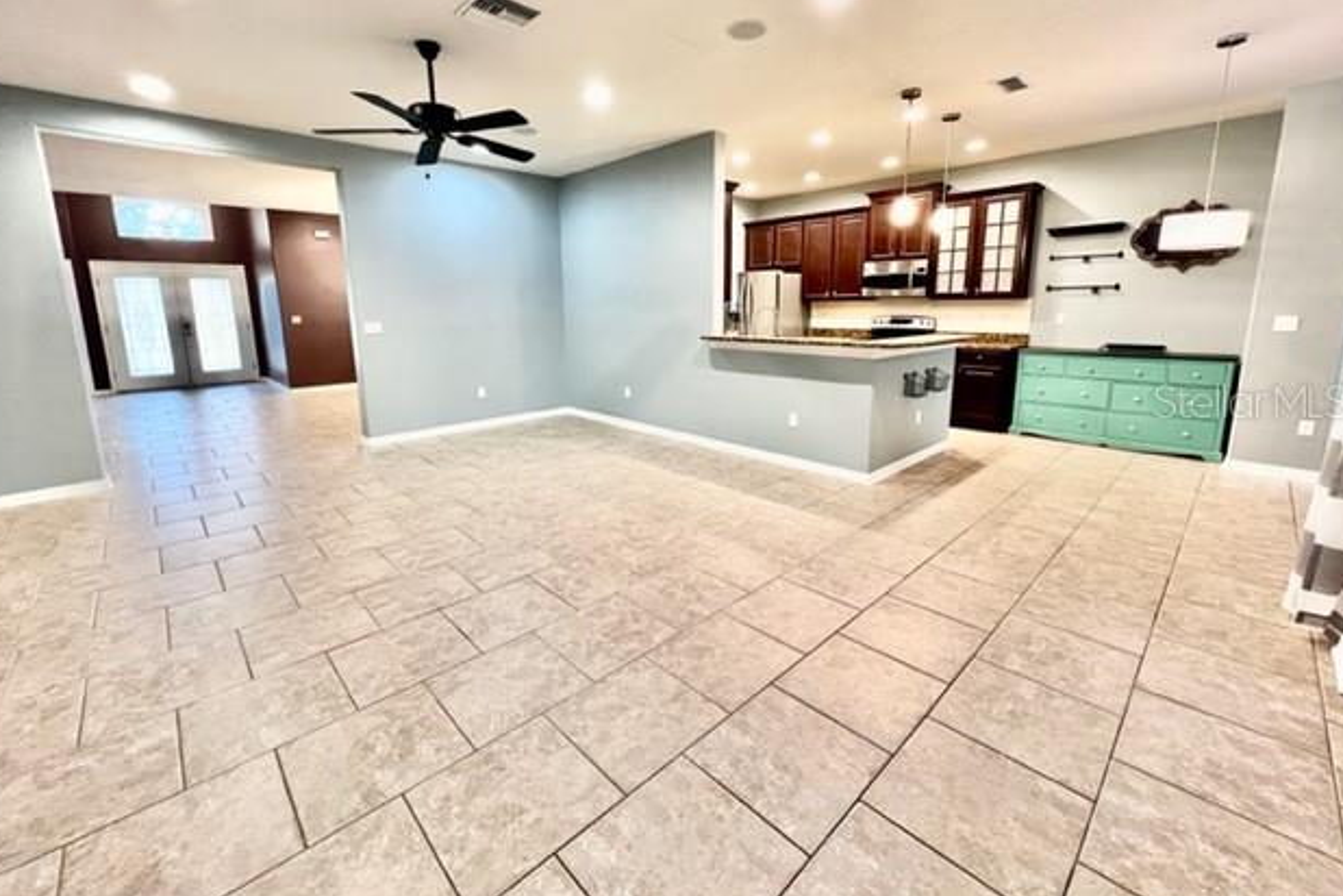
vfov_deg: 80.9
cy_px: 400
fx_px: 522
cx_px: 663
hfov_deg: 104.2
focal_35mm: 14
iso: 400
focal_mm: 1.57
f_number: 1.8
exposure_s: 1/60
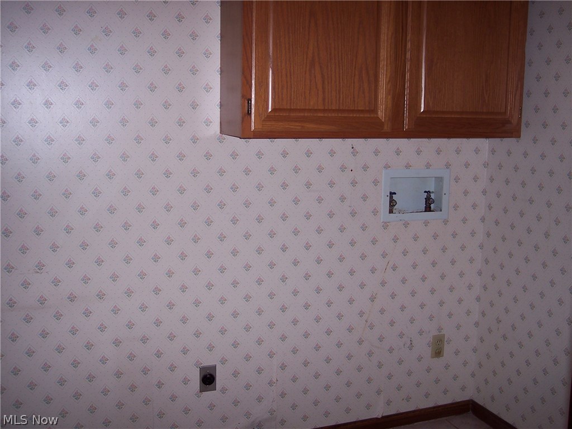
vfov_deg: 36.8
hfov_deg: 47.9
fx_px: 644
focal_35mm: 39
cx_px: 286
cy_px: 214
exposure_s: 1/60
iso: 100
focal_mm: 8
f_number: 2.8
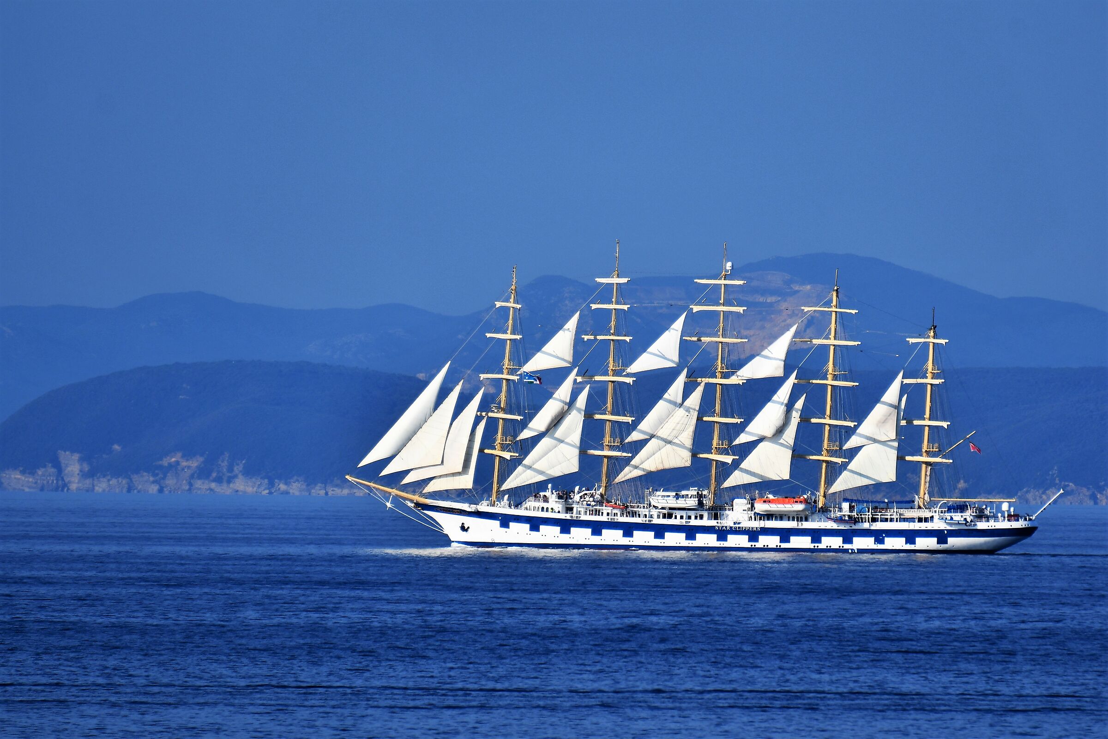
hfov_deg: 4.6
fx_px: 13849
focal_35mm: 450
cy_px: 370
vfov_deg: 3.1
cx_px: 554
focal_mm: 300
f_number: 5.6
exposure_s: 1/250
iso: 100
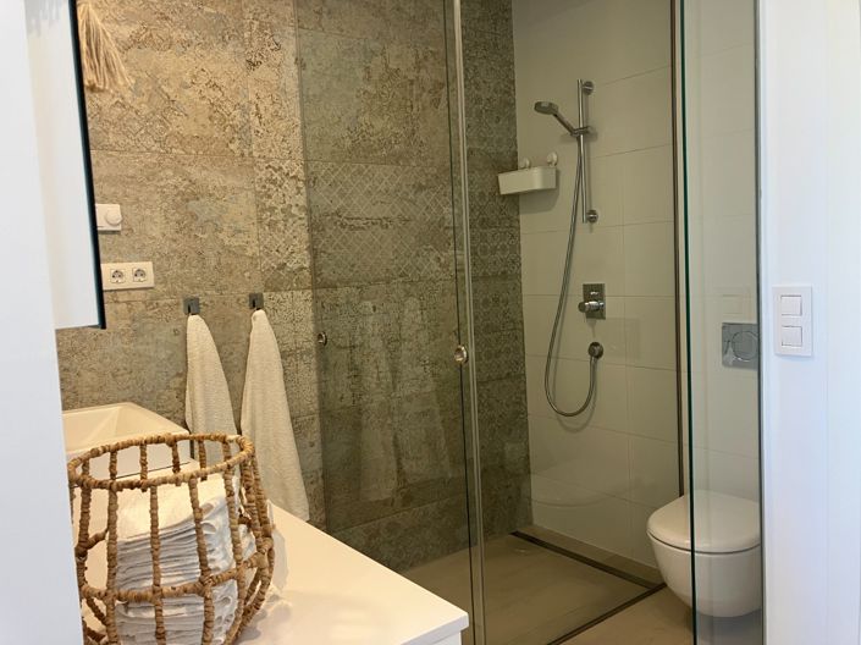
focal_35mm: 28
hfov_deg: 63.5
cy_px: 322
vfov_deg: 49.7
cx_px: 430
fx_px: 696
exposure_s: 1/50
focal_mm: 3.99
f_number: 1.8
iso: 50
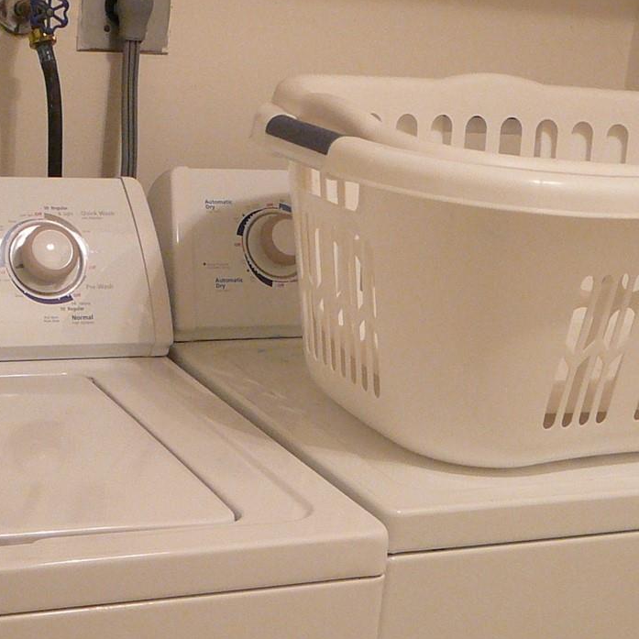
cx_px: 272
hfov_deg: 24.3
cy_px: 502
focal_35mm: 71
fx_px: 1483
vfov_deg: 24.0
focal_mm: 5.2
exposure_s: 1/15
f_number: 2.8
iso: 200
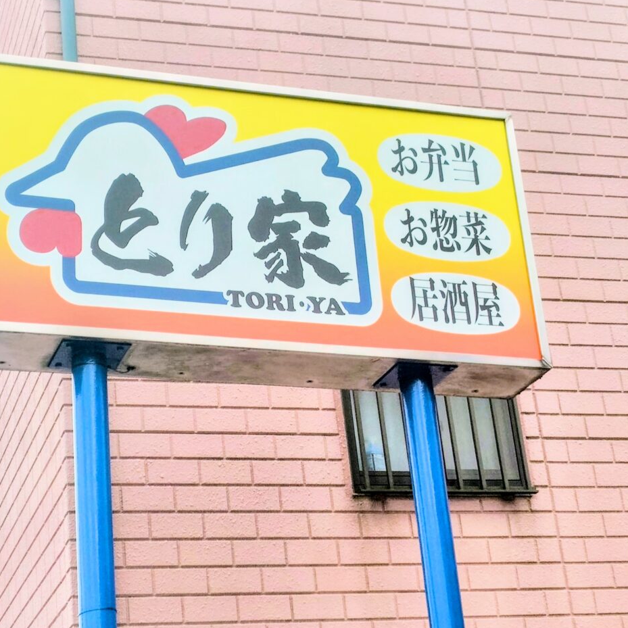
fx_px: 575
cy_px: 311
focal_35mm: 28
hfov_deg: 56.2
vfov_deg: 57.3
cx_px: 214
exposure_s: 1/1049
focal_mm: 5.6
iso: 50
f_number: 1.9
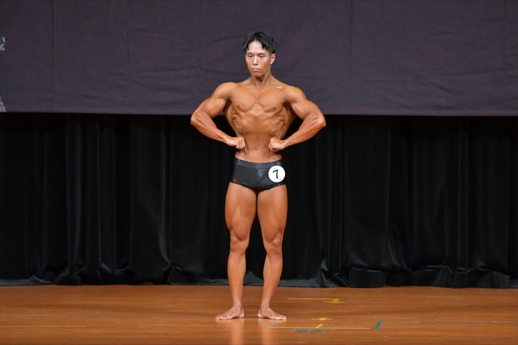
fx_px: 4099
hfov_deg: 7.2
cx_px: 259
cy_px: 172
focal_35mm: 285
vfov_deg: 4.8
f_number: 5.6
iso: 5000
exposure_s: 1/400
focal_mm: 190
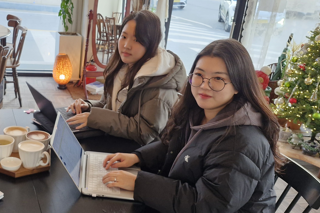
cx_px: 54
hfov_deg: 41.3
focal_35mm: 45
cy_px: 116
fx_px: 400
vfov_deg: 29.9
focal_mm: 5.54
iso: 320
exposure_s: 1/120
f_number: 1.8
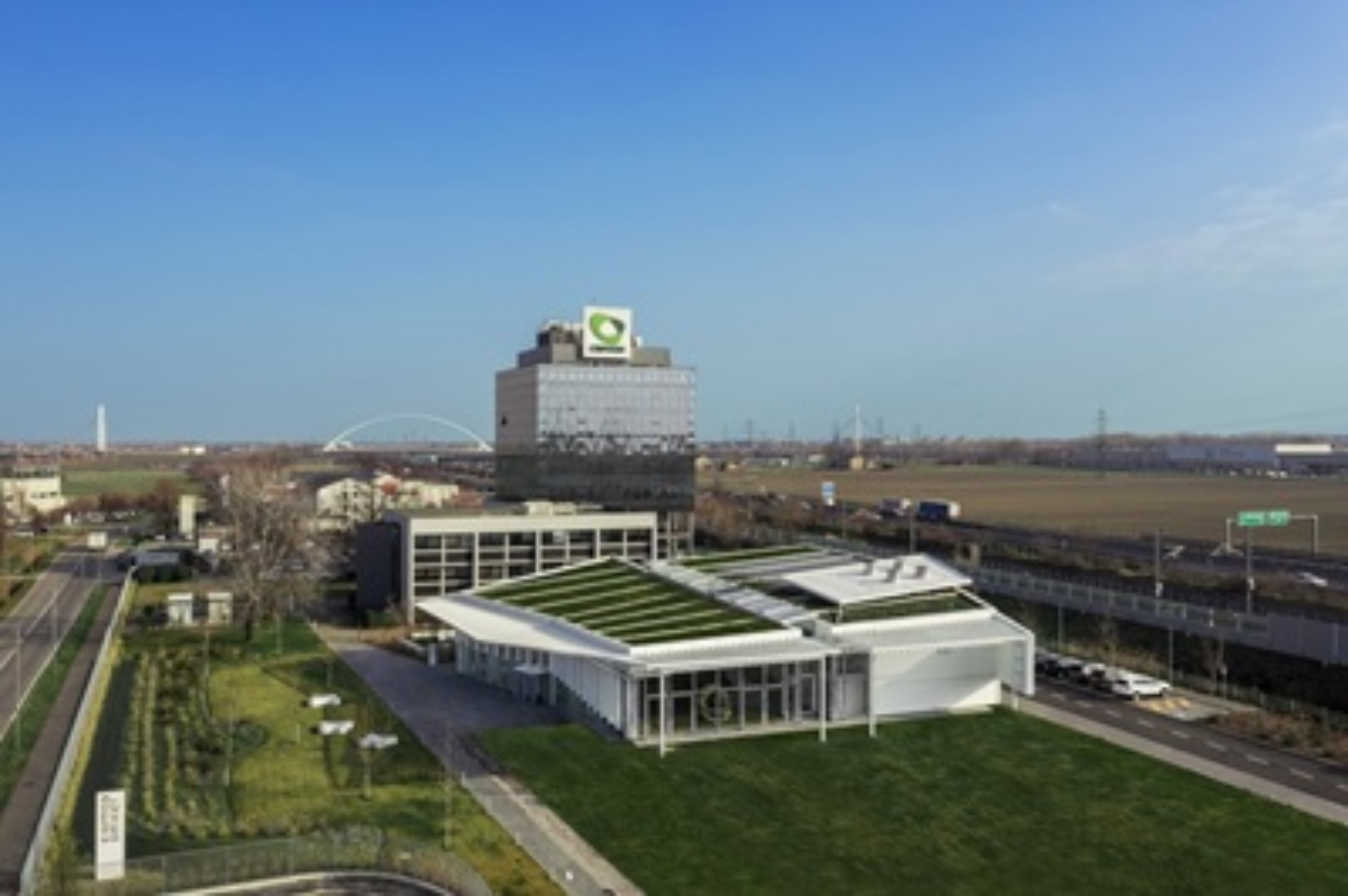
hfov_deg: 65.5
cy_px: 448
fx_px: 1048
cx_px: 674
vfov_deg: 46.3
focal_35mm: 28
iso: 100
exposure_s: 1/120
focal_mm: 10.26
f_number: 9
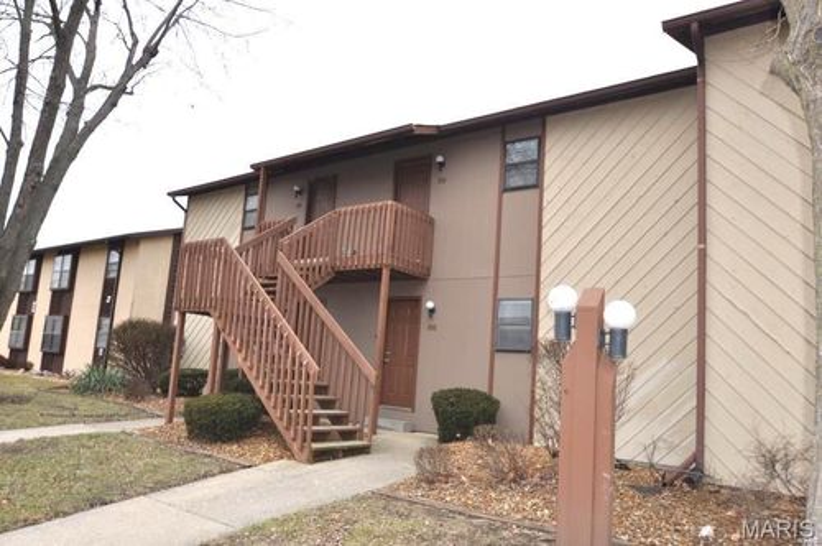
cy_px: 273
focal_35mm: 26
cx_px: 411
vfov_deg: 50.3
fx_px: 581
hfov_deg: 70.5
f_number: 5
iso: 200
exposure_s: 1/200
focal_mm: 17
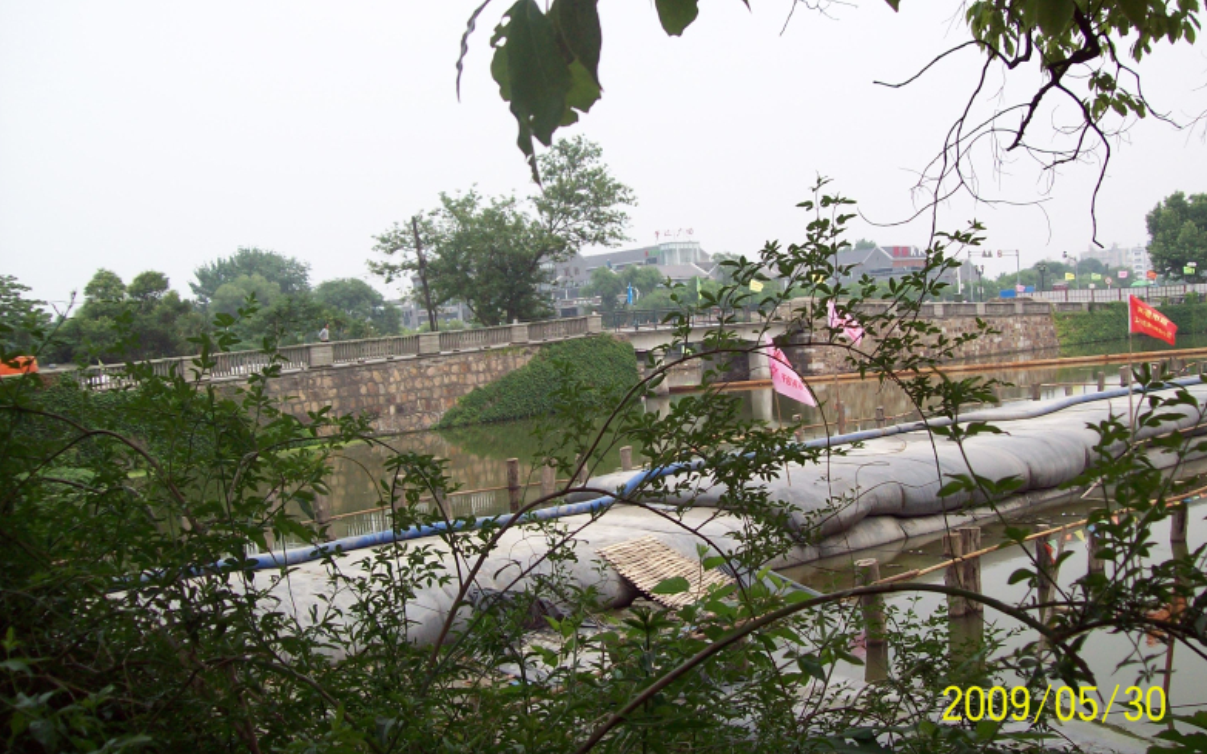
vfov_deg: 32.7
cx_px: 612
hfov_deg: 50.4
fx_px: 1283
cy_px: 353
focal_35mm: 39
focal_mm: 6
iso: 80
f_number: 2.7
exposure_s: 1/427
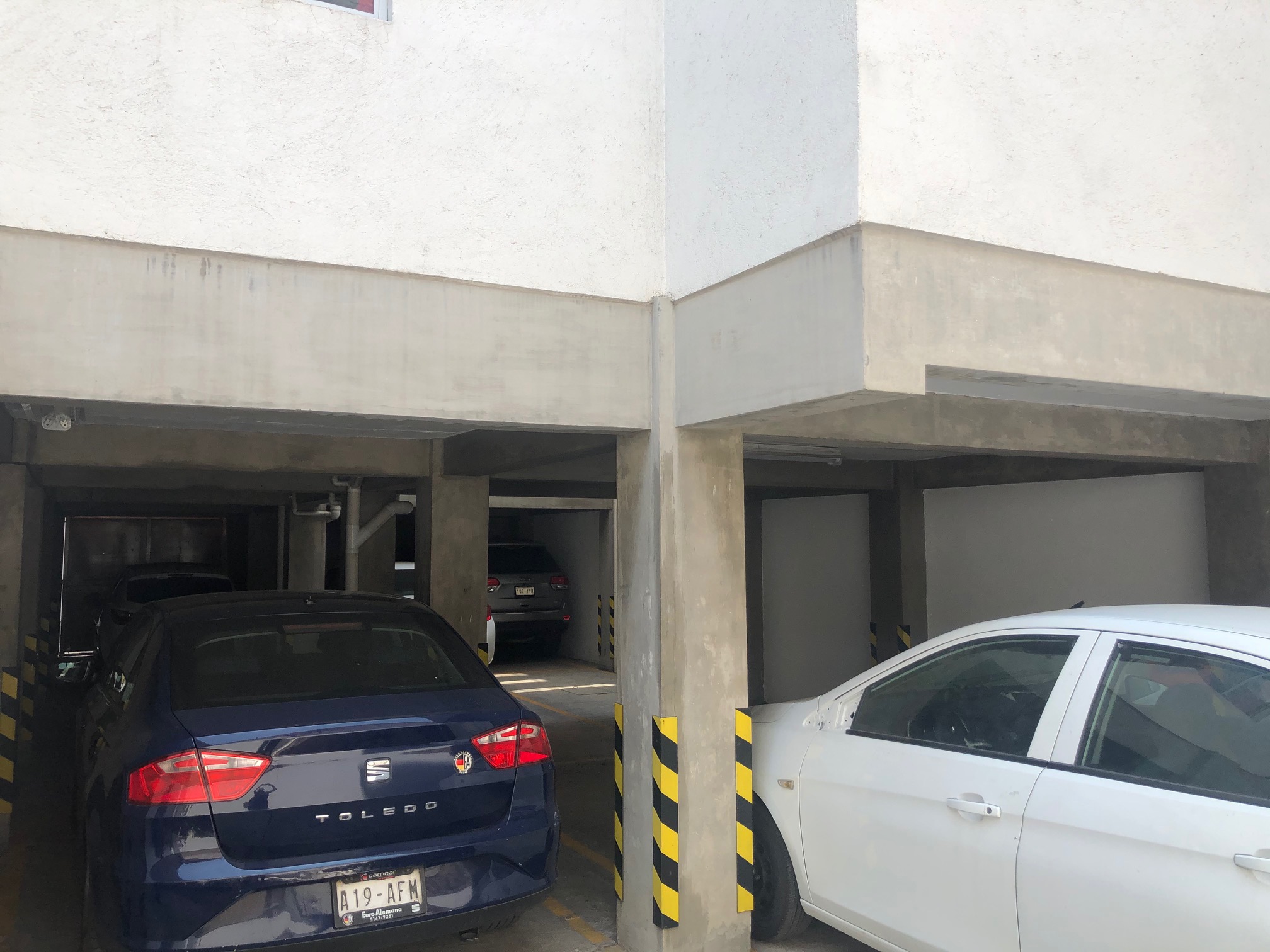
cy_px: 476
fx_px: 1027
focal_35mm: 28
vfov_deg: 49.7
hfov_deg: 63.4
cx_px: 635
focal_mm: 3.99
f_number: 1.8
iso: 20
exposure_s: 1/481
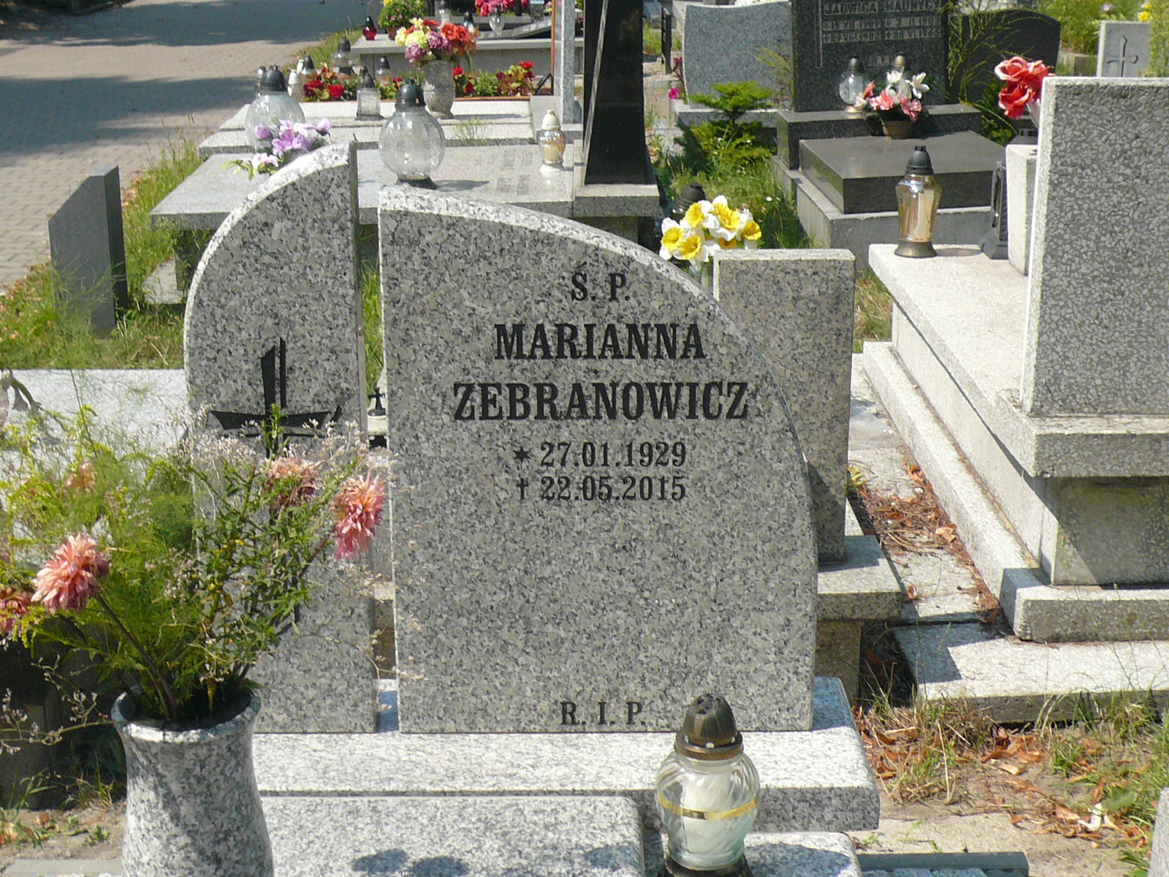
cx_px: 584
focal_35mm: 53
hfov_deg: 36.2
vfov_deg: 27.5
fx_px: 1790
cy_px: 438
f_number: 9
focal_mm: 5.7
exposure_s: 1/160
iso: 100
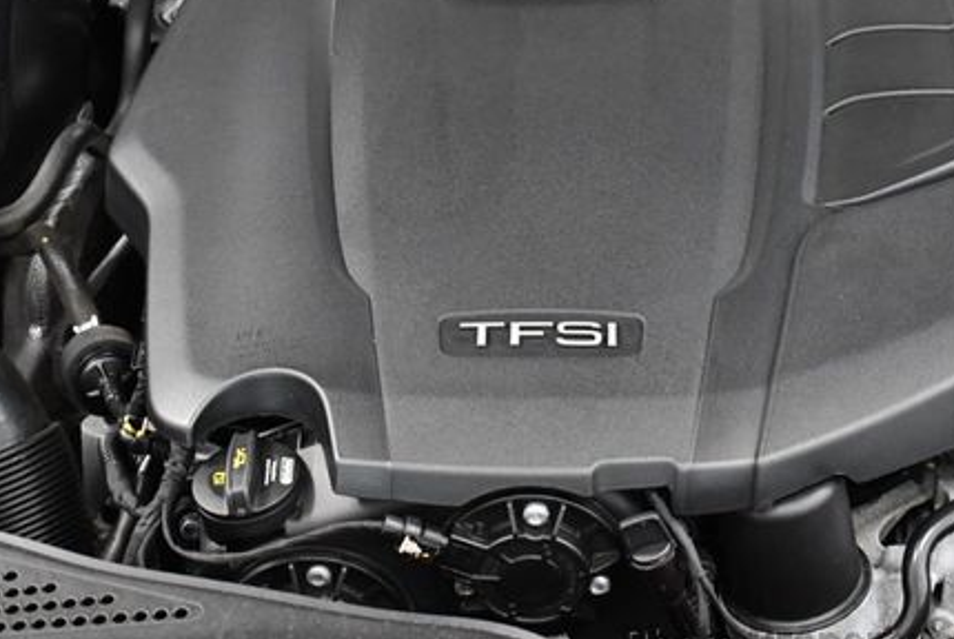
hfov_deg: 18.1
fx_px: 2999
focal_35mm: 113
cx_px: 595
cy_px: 211
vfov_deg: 12.1
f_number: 4.8
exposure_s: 1/60
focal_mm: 38
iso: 3200
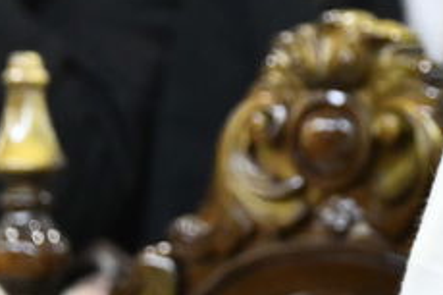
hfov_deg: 3.0
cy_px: 70
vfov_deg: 2.0
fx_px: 8398
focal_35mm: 683
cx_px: 770
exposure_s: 1/250
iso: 1250
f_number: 5.6
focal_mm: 112
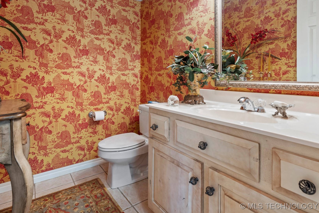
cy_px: 81
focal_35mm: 20
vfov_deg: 61.2
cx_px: 154
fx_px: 177
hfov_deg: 84.0
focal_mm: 16
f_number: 9
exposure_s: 1.6
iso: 250
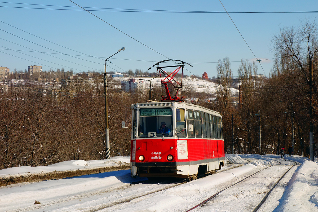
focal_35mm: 83
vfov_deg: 16.5
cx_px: 159
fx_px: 733
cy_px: 106
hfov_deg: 24.5
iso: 125
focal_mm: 30.81
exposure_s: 1/500
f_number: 10
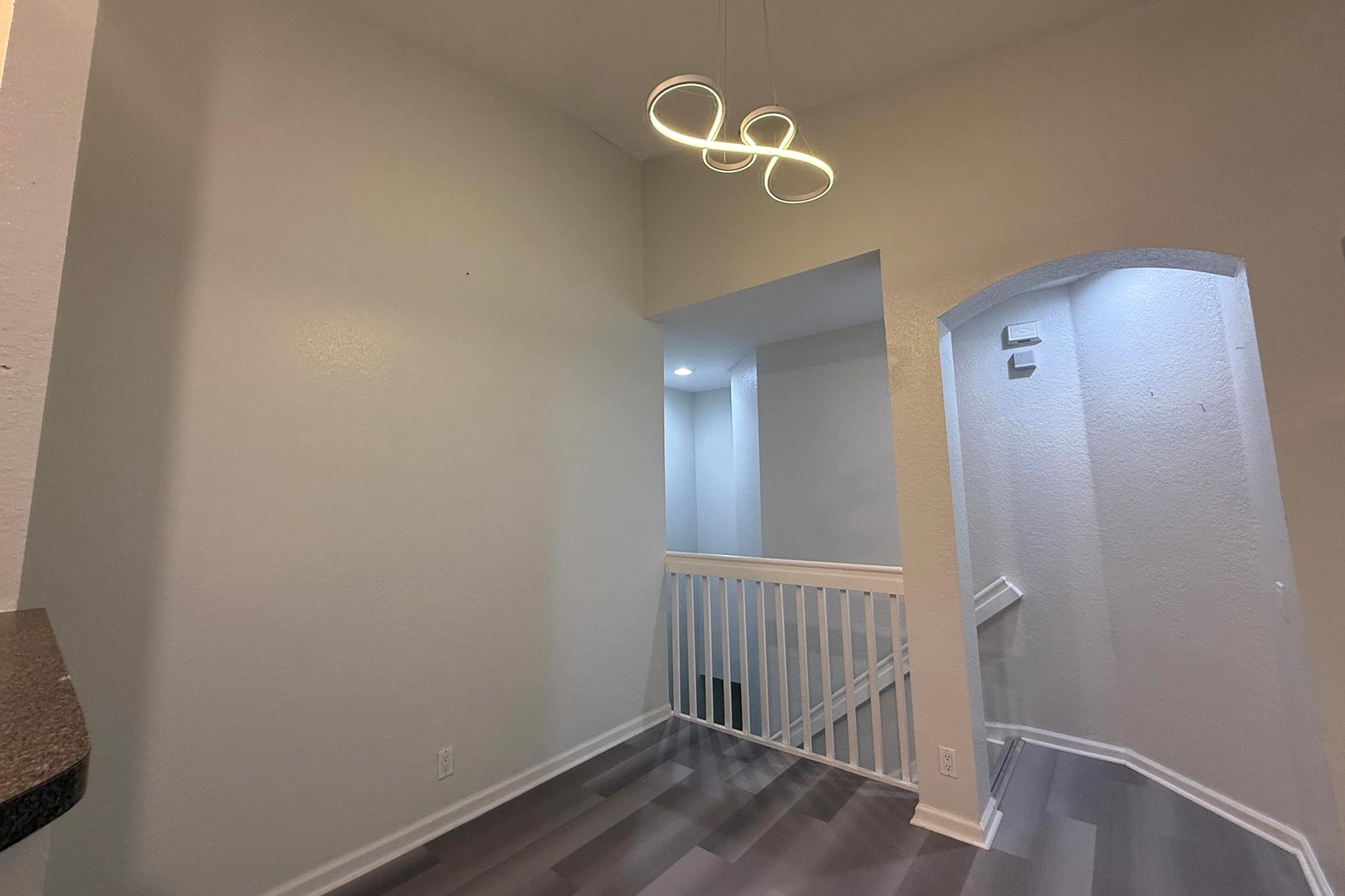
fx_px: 560
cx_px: 662
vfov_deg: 77.2
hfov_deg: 100.4
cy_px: 421
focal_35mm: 15
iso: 320
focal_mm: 2.22
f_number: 2.2
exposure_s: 1/120
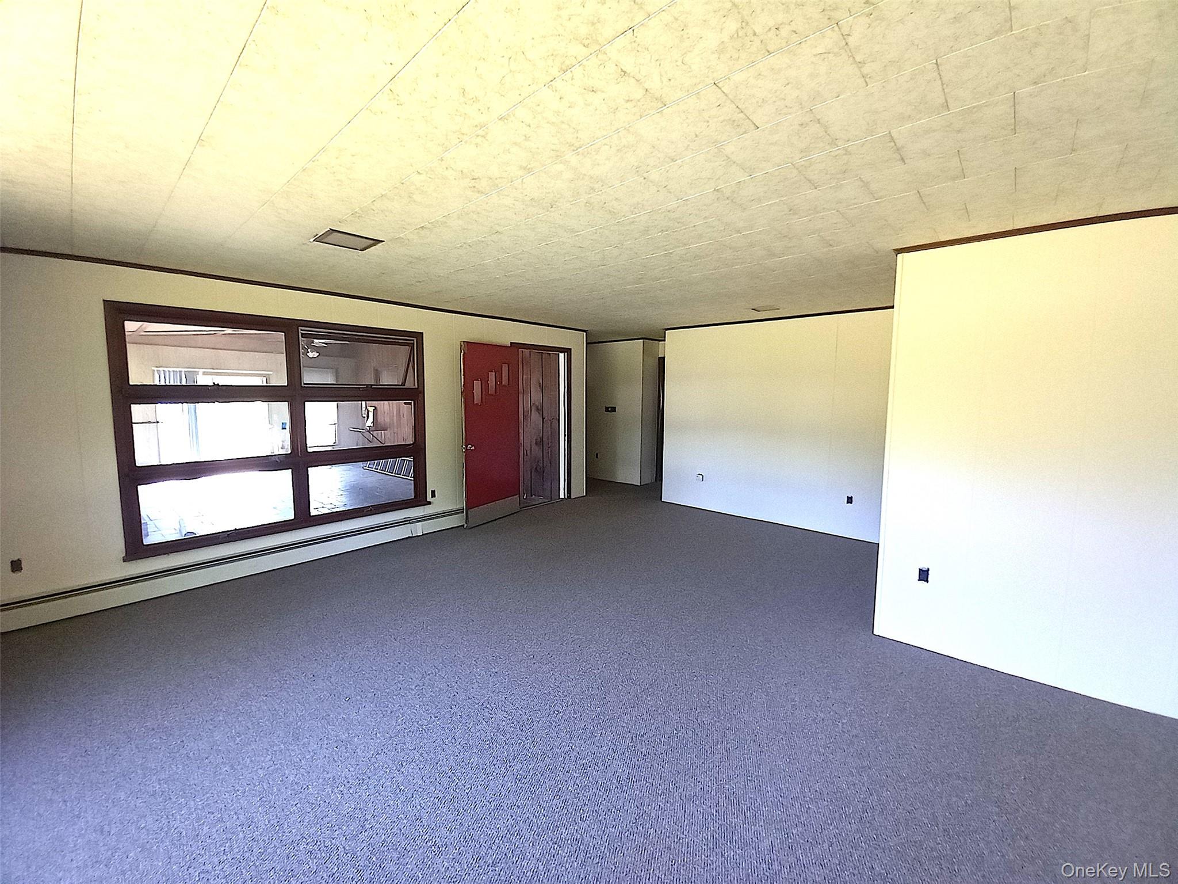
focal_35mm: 13
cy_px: 442
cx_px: 589
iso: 125
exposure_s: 1/40
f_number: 2.2
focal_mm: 1.13
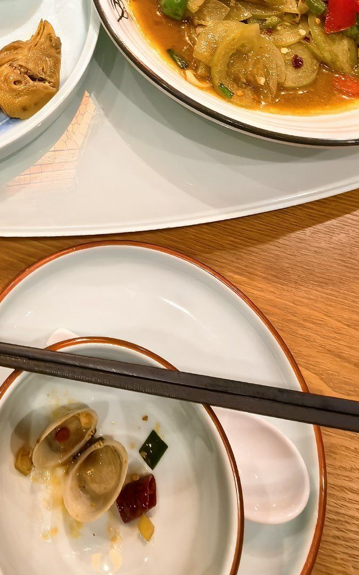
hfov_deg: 32.3
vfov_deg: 48.5
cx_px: -5
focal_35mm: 36
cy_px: 60
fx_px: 564
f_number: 2.2
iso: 250
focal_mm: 1.95
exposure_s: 1/50
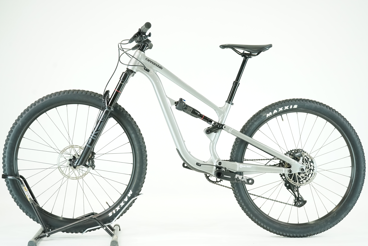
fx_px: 552
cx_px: 184
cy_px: 123
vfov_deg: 25.1
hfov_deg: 36.9
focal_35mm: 54
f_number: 5.6
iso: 3200
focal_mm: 54
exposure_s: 1/200
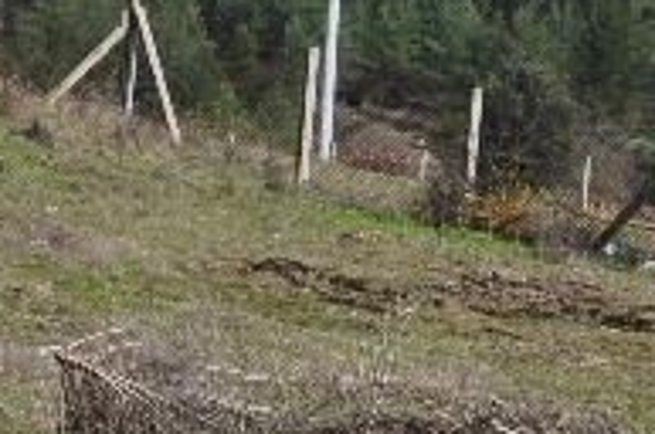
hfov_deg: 10.6
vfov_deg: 7.3
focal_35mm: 187
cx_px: 967
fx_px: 3397
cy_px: 441
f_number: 10
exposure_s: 1/320
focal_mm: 24
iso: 200
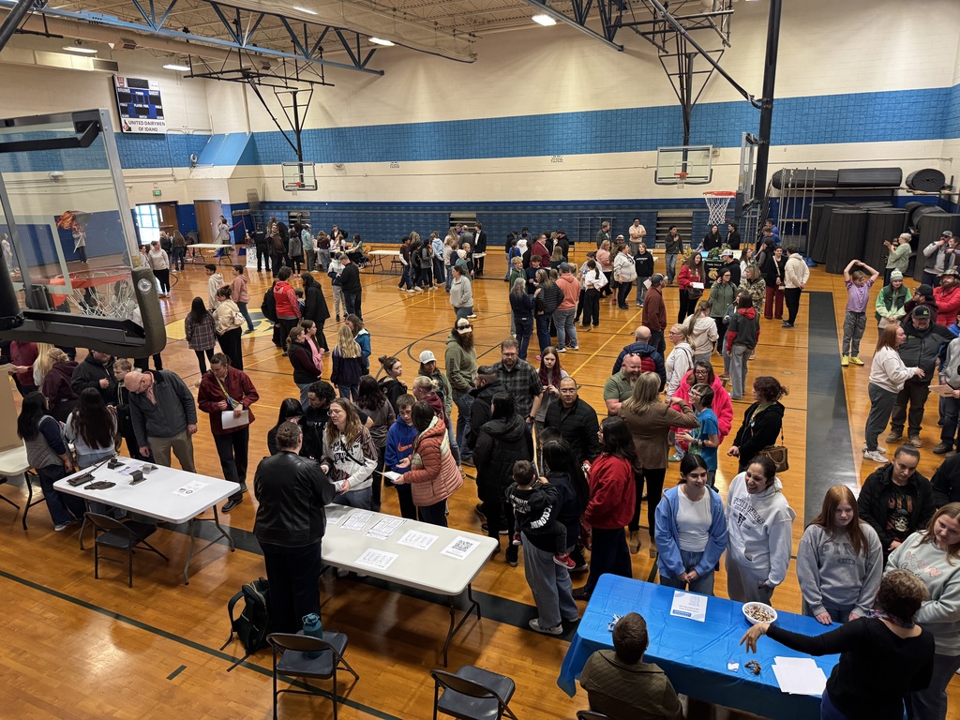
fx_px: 666
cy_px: 360
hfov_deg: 71.6
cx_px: 480
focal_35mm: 24
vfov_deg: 56.8
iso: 400
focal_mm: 6.76
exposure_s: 1/60
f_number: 1.78
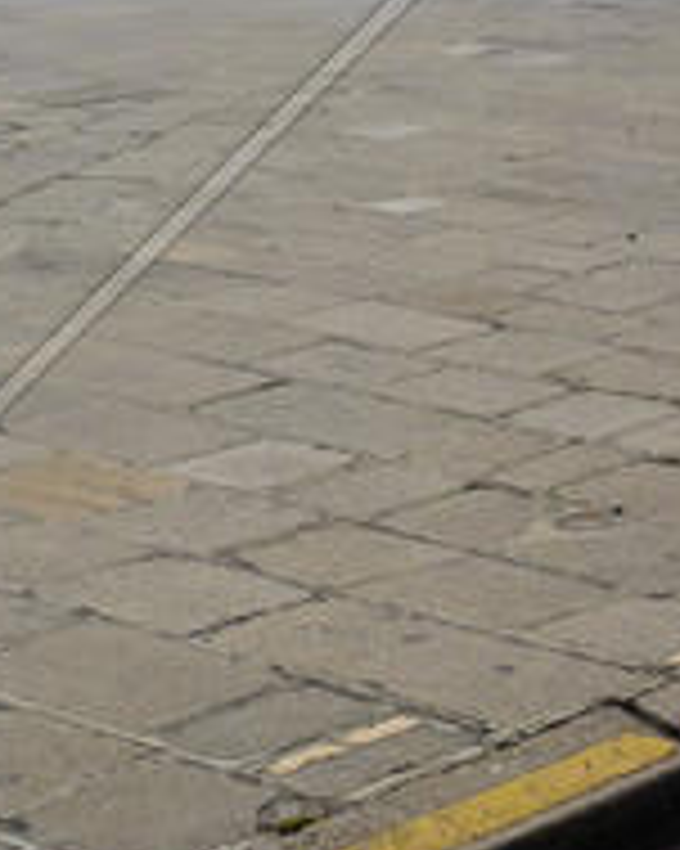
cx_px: 768
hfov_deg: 12.5
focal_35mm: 121
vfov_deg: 14.9
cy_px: -369
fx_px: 3046
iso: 1600
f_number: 6.7
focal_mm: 28
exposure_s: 1/750
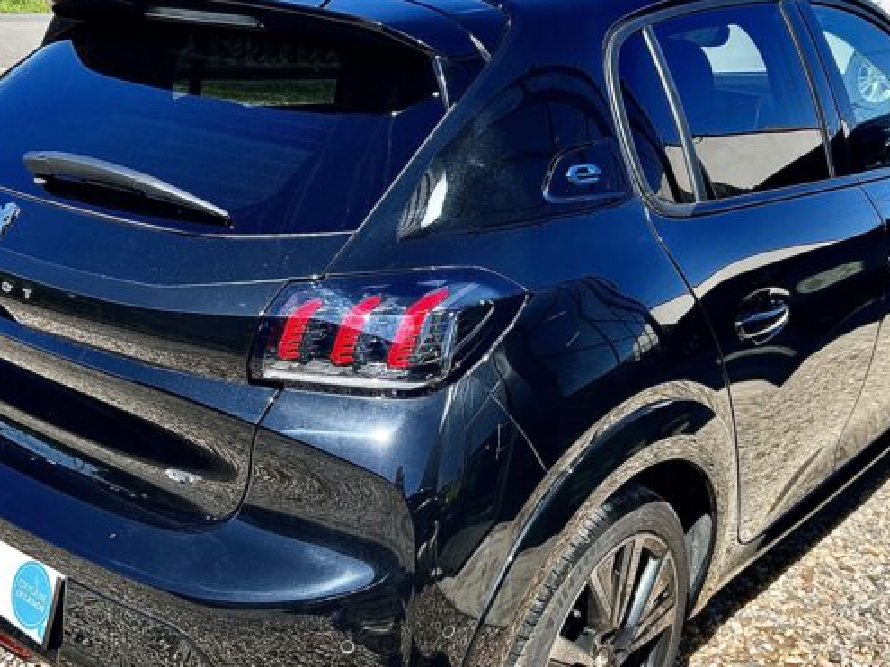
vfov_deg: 34.3
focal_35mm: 42
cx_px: 437
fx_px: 1080
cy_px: 358
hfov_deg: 44.8
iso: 50
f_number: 1.5
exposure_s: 1/2513
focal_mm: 5.7
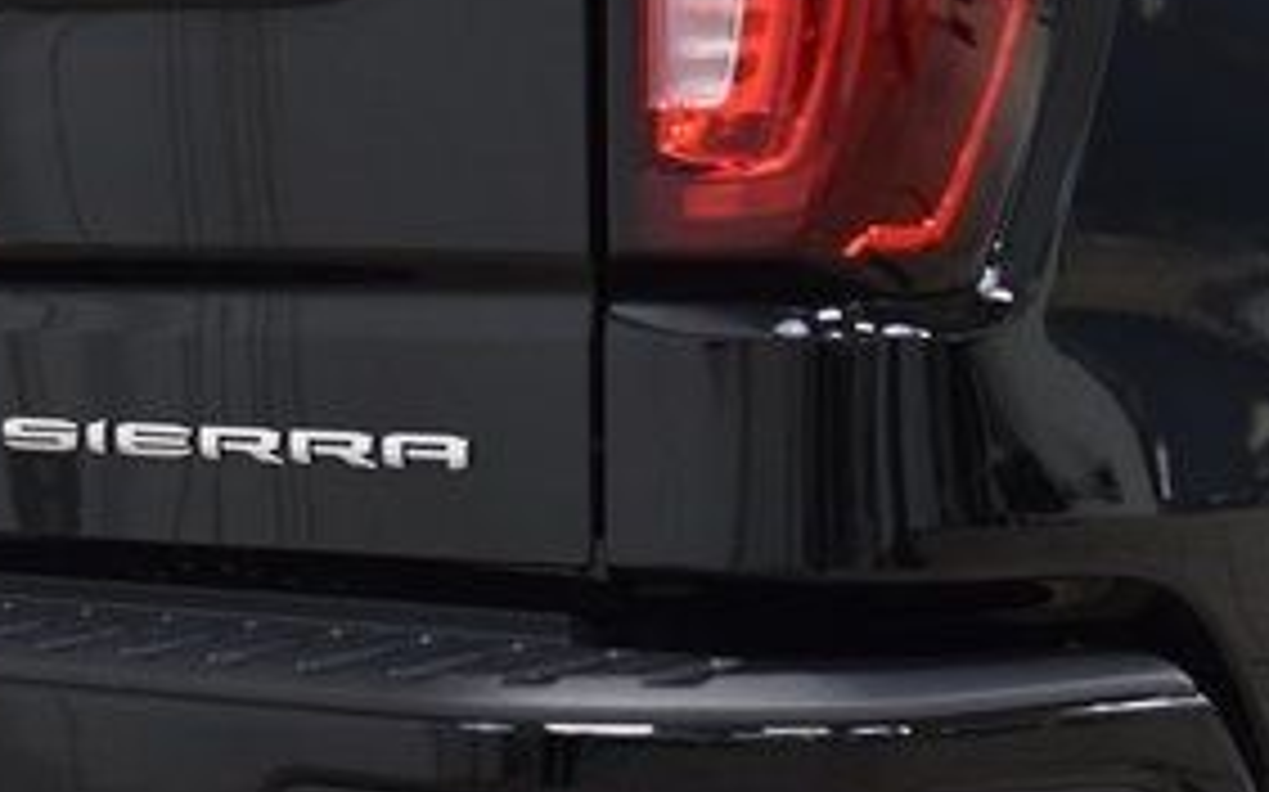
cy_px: 457
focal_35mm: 132
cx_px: -140
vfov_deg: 9.9
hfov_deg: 15.4
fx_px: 4563
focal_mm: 38
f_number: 3.5
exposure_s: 1/60
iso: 1600
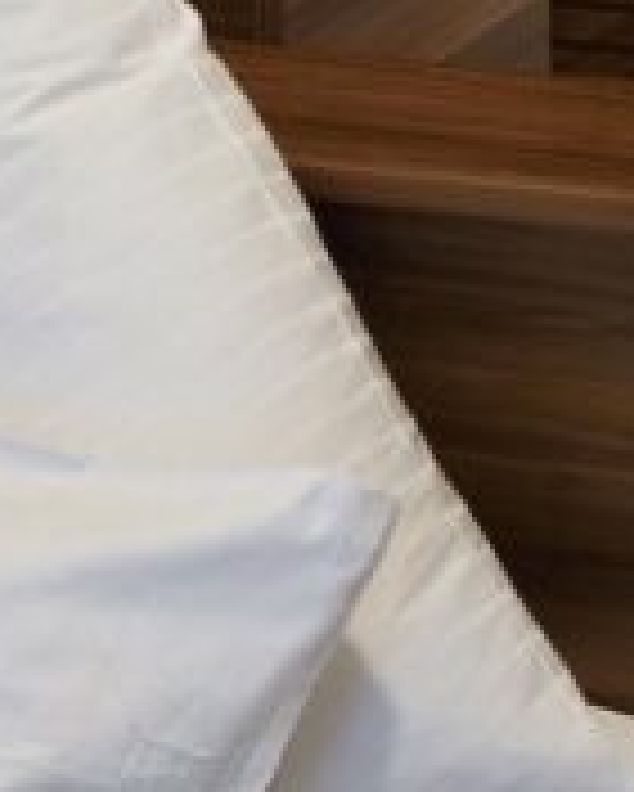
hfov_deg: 13.8
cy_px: -554
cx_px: 1075
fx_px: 2390
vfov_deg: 16.3
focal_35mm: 102
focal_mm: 5.4
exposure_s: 1/120
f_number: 1.8
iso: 800
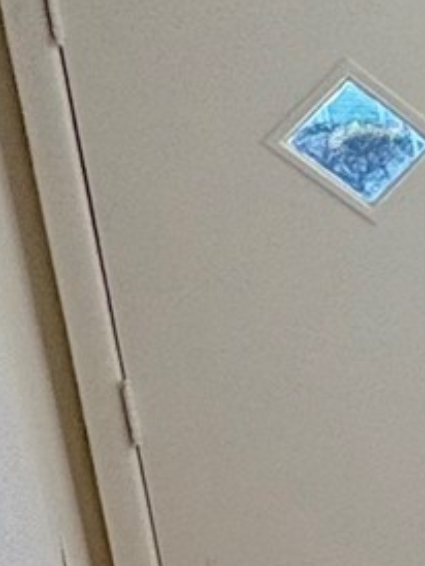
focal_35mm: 98
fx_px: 1602
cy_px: 576
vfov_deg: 19.4
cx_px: 1442
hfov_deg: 9.6
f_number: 2.2
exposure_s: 1/205
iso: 64
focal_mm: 2.22
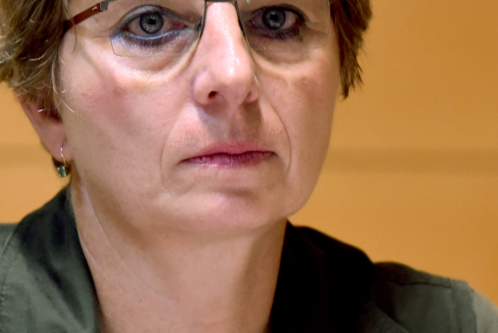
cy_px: 55
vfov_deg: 3.4
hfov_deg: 5.1
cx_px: 270
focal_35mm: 408
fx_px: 5645
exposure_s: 1/100
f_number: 4
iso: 2500
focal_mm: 200
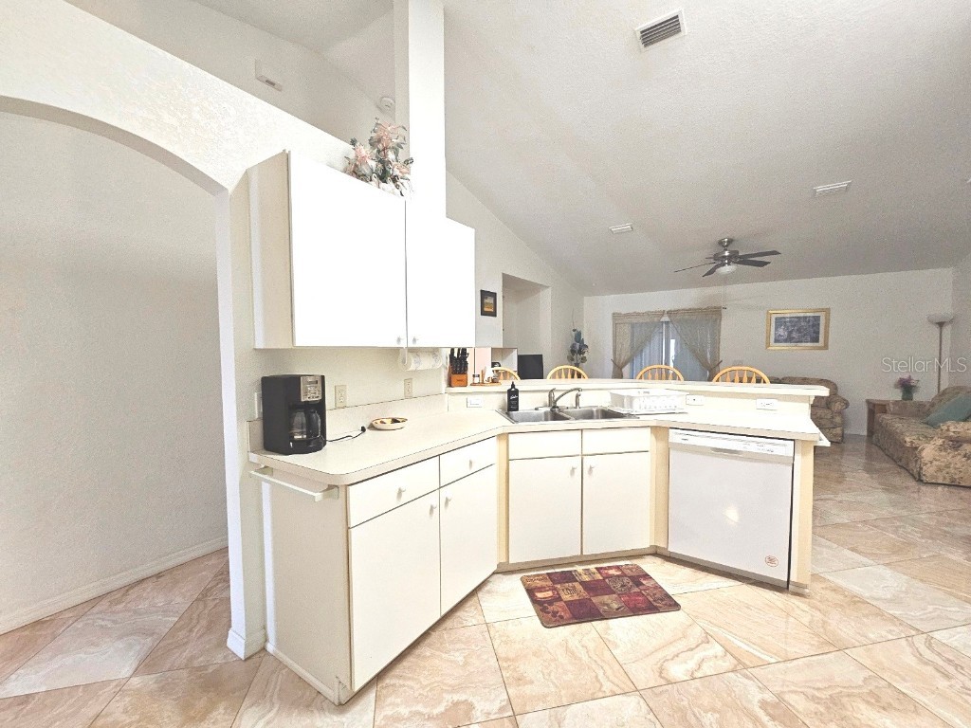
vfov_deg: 89.9
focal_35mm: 13
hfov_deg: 106.2
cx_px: 486
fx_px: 365
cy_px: 364
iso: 320
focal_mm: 2.2
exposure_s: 1/60.2
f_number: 2.2
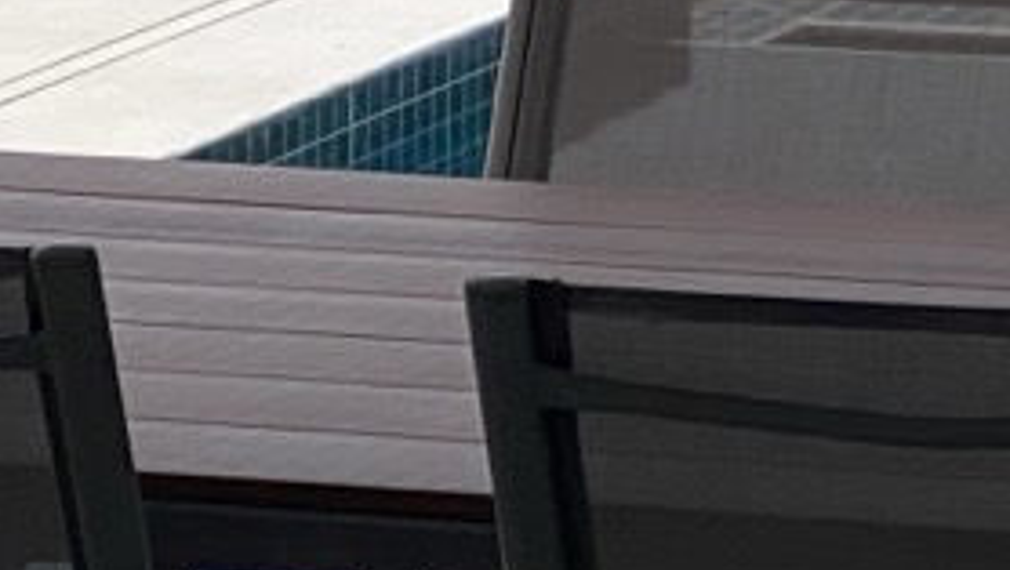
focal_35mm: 328
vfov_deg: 3.7
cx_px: 1268
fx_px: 8793
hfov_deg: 6.5
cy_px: -234
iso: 20
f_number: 2
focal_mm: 6
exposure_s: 1/2817
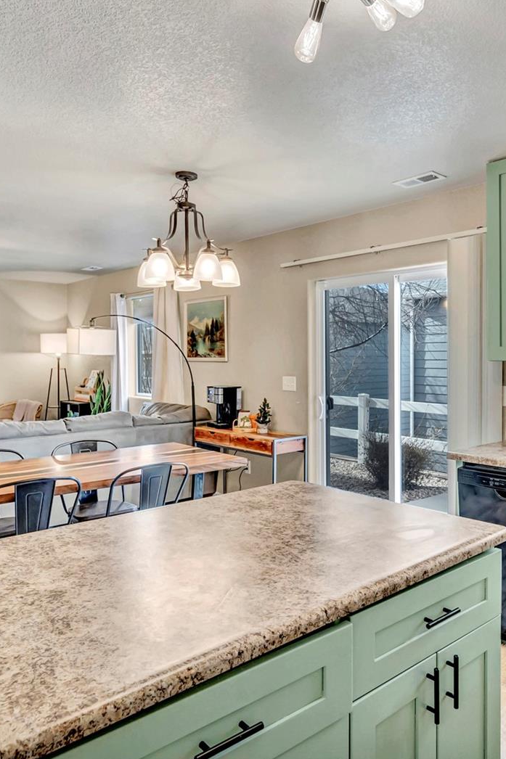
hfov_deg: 48.8
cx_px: 330
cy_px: 385
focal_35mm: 26
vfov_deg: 69.4
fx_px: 548
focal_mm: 17
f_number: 8
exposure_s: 1/25
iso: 100
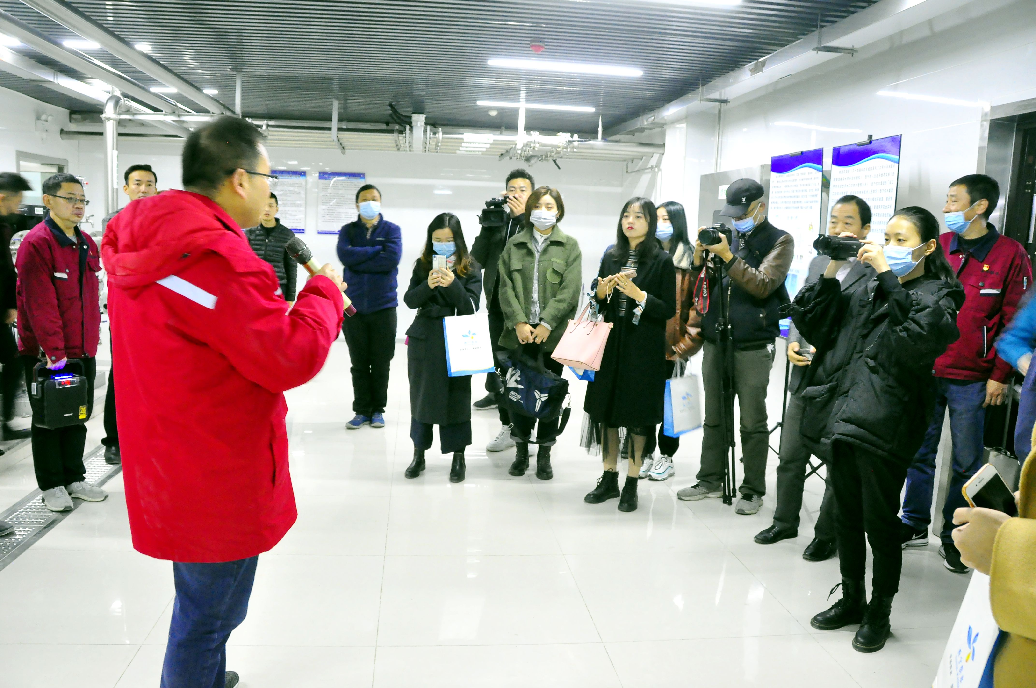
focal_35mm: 27
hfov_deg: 67.4
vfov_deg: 47.8
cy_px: 344
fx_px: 776
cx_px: 518
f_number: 5.6
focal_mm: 18
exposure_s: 1/13
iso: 2000
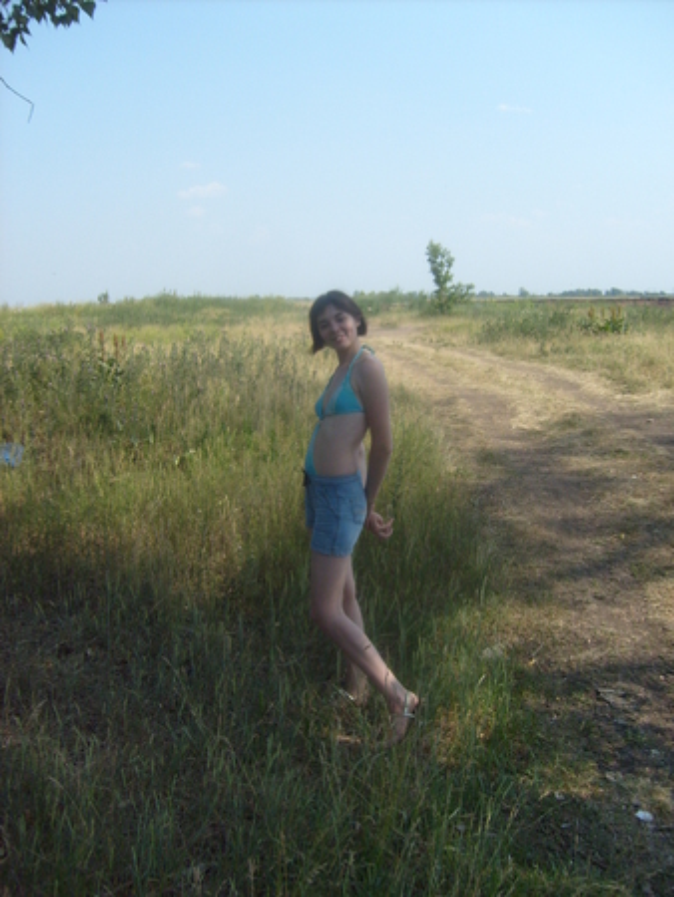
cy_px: 448
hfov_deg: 40.7
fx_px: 908
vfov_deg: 52.6
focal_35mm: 35
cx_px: 337
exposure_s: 1/250
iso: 80
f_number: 7.1
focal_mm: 5.8
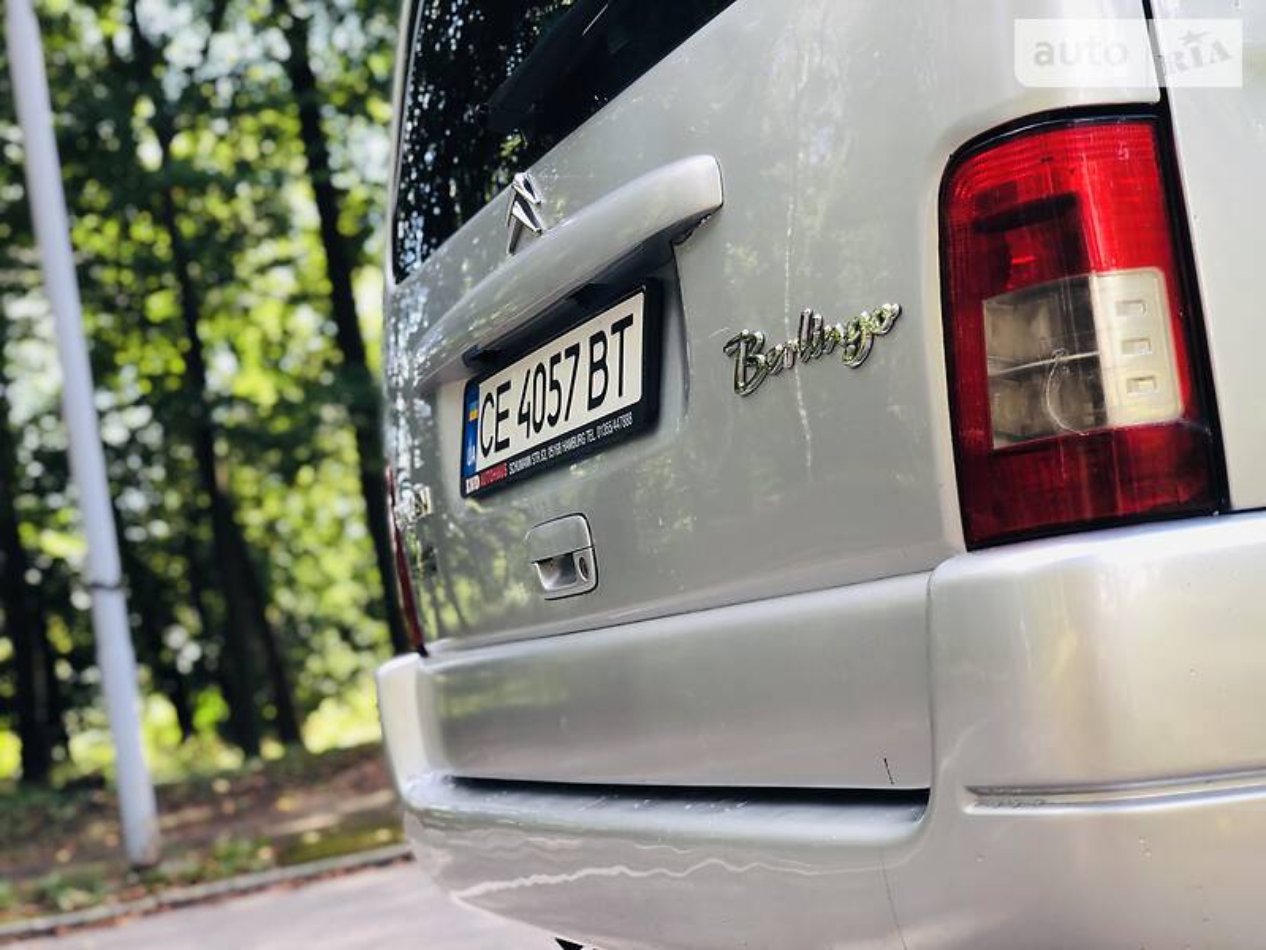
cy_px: 475
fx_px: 1902
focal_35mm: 52
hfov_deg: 36.8
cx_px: 633
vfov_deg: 28.0
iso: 25
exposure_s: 1/120
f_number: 2.4
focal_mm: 6
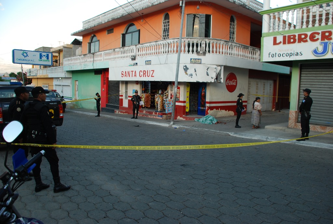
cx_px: 166
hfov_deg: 67.3
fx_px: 250
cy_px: 112
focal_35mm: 27
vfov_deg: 48.1
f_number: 4.5
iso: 200
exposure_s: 1/80
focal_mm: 18
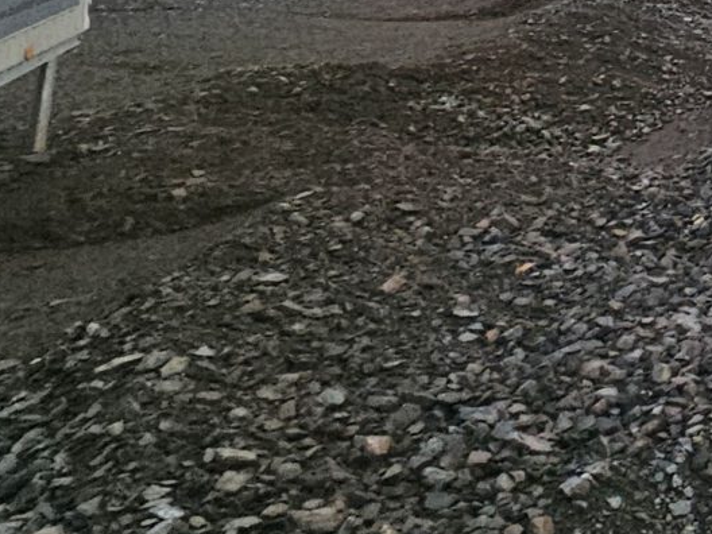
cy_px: -318
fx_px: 1296
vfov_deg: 19.5
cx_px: 1710
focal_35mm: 63
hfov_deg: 15.2
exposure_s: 1/2289
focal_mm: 2.2
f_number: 2.2
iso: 50
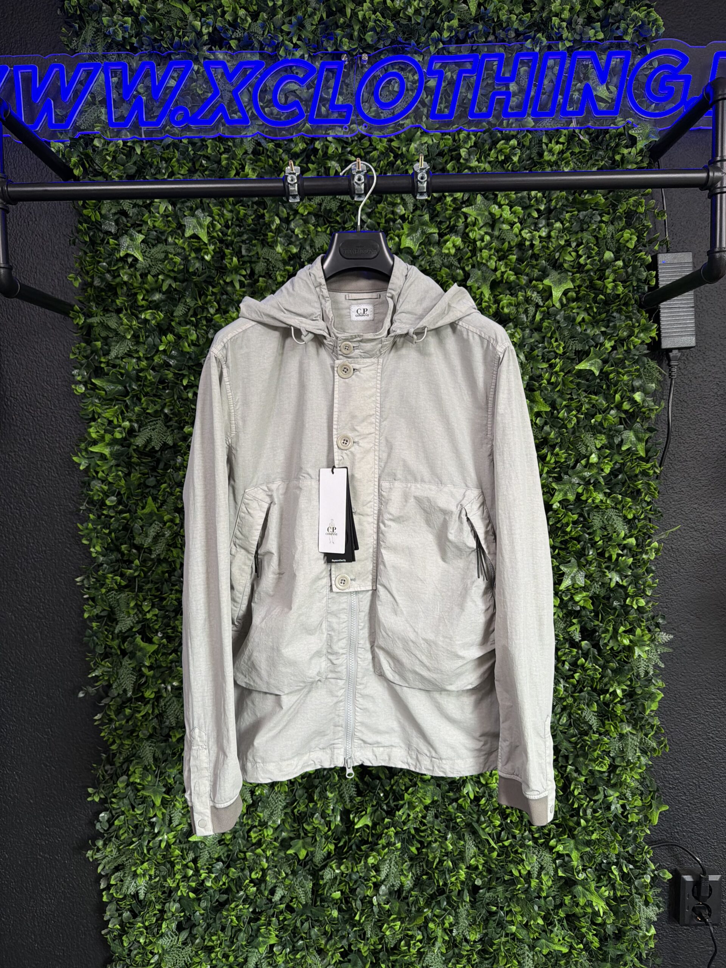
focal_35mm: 24
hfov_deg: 56.8
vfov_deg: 71.6
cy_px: 484
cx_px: 363
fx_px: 671
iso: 125
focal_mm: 6.76
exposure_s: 1/84
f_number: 1.78
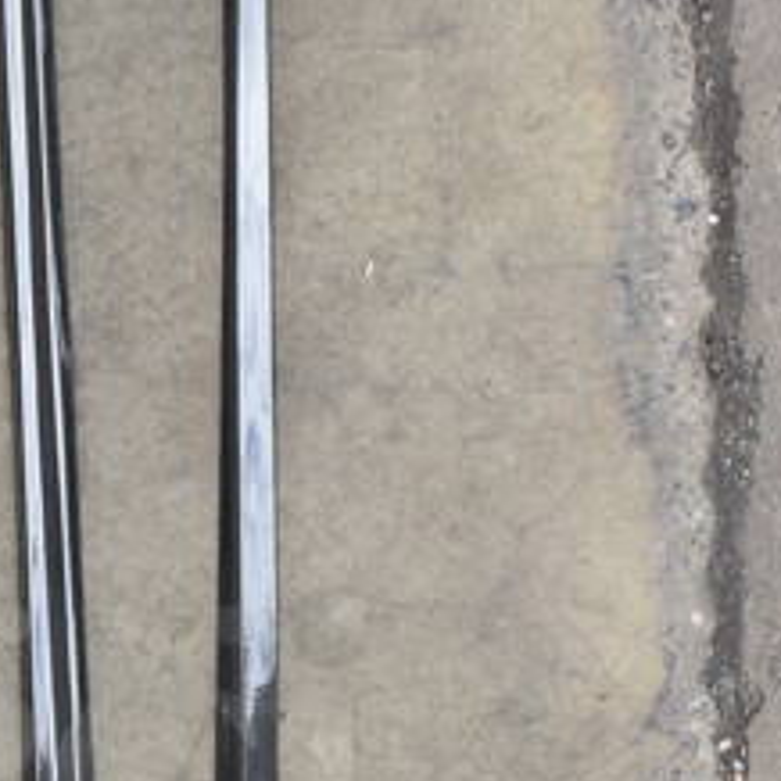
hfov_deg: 16.1
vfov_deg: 16.0
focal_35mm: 107
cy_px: 772
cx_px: 122
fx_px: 2731
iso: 160
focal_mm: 20
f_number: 8
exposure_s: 1/60
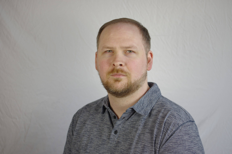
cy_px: 77
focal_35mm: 52
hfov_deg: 38.2
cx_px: 116
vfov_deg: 25.9
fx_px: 335
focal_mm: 35
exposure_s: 1/125
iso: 200
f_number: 2.4
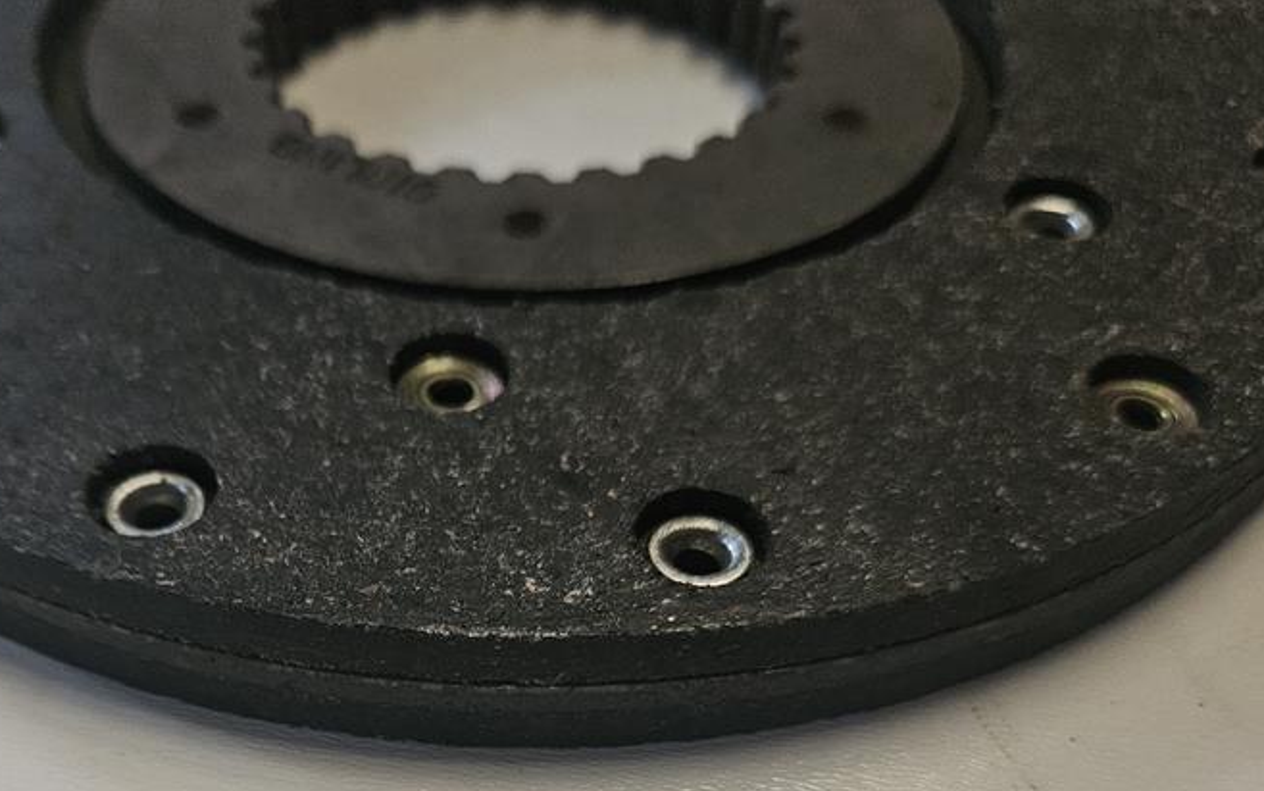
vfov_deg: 31.7
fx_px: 1309
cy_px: 735
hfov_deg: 50.9
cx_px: 464
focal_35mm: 38
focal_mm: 5.4
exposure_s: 1/100
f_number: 1.8
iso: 800
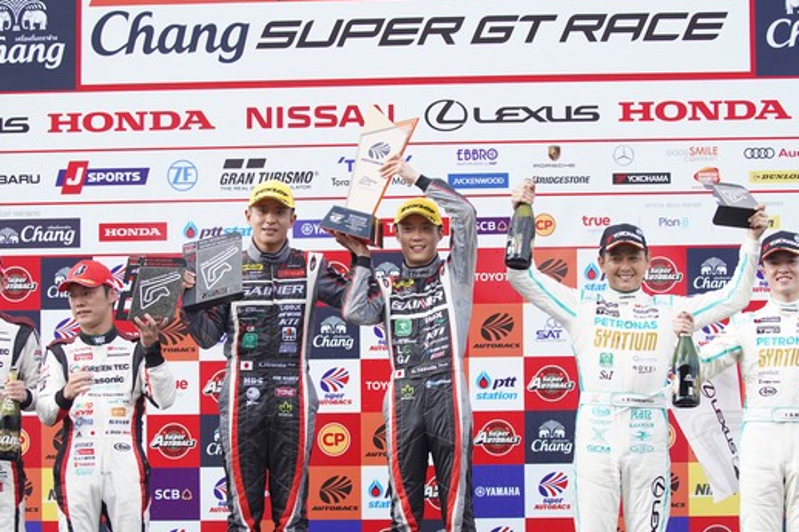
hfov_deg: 14.8
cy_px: 338
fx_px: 3084
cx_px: 383
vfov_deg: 9.9
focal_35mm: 139
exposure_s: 1/250
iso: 400
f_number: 5.6
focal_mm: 100
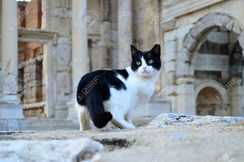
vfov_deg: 16.5
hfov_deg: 24.7
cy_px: 81
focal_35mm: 82
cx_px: 122
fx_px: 558
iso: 400
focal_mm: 55
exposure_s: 1/125
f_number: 5.6
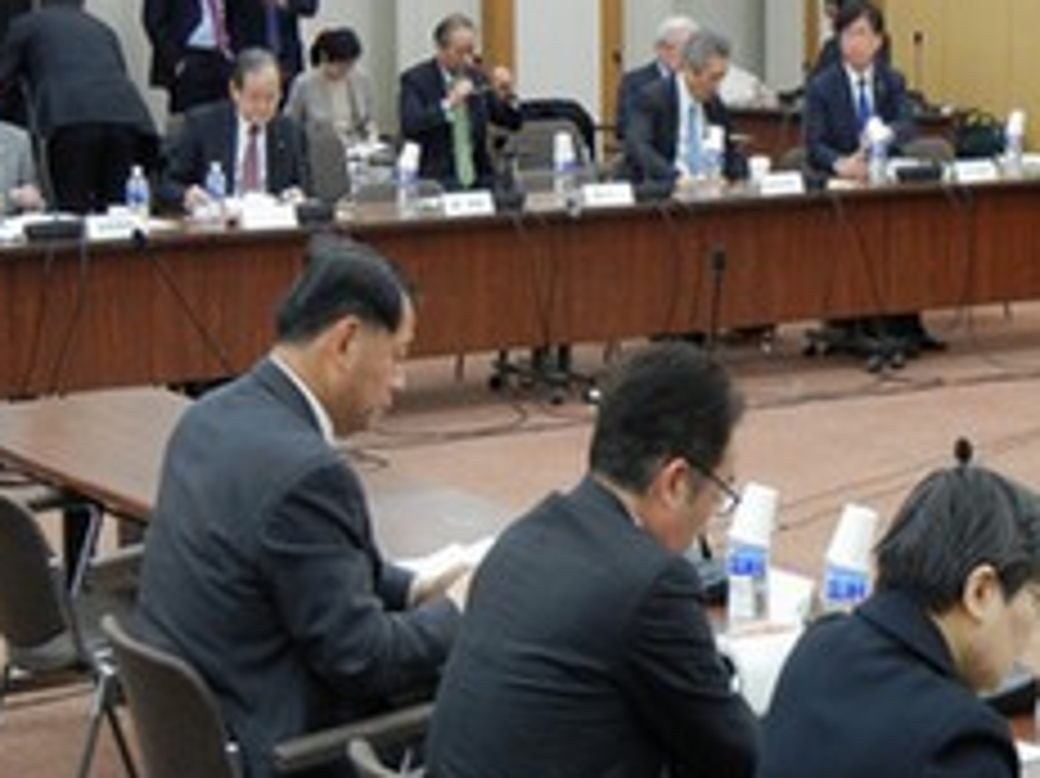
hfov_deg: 21.2
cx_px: 743
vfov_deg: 16.0
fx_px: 2763
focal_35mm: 92
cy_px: 436
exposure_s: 1/30
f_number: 4
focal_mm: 10.6
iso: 230
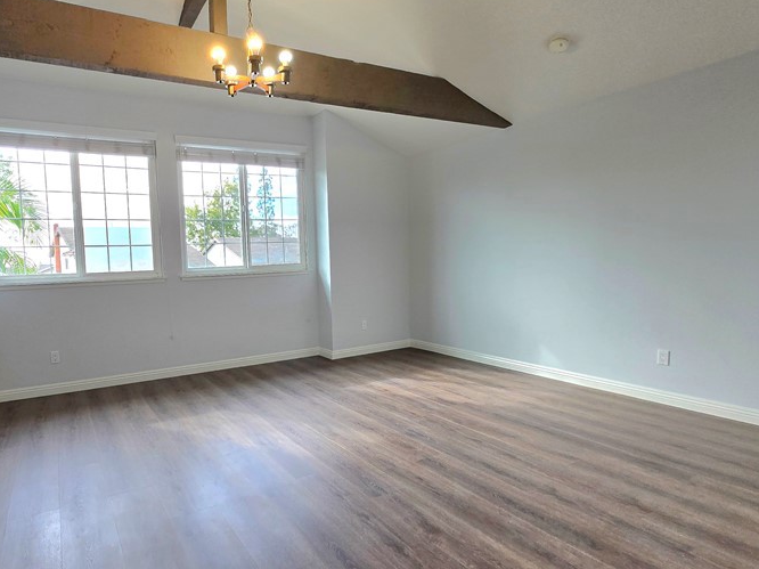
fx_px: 438
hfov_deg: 80.3
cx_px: 286
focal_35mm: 20
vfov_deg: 65.9
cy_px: 277
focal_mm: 1.7
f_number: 2.2
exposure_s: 1/120
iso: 50
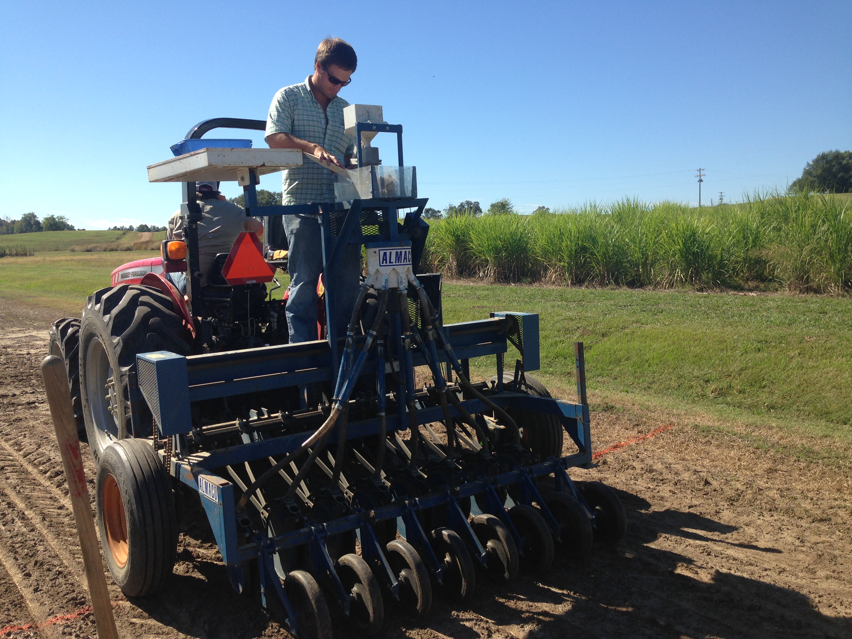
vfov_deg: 42.9
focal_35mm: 33
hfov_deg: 55.4
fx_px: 812
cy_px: 320
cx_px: 426
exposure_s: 1/1130
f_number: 2.4
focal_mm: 4.12
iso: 50
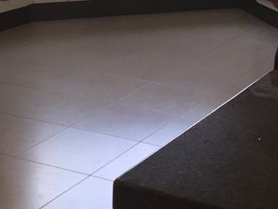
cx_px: 146
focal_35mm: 91
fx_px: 731
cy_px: -56
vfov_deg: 15.5
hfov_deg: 21.5
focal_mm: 4.15
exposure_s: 1/120
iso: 50
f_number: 2.2
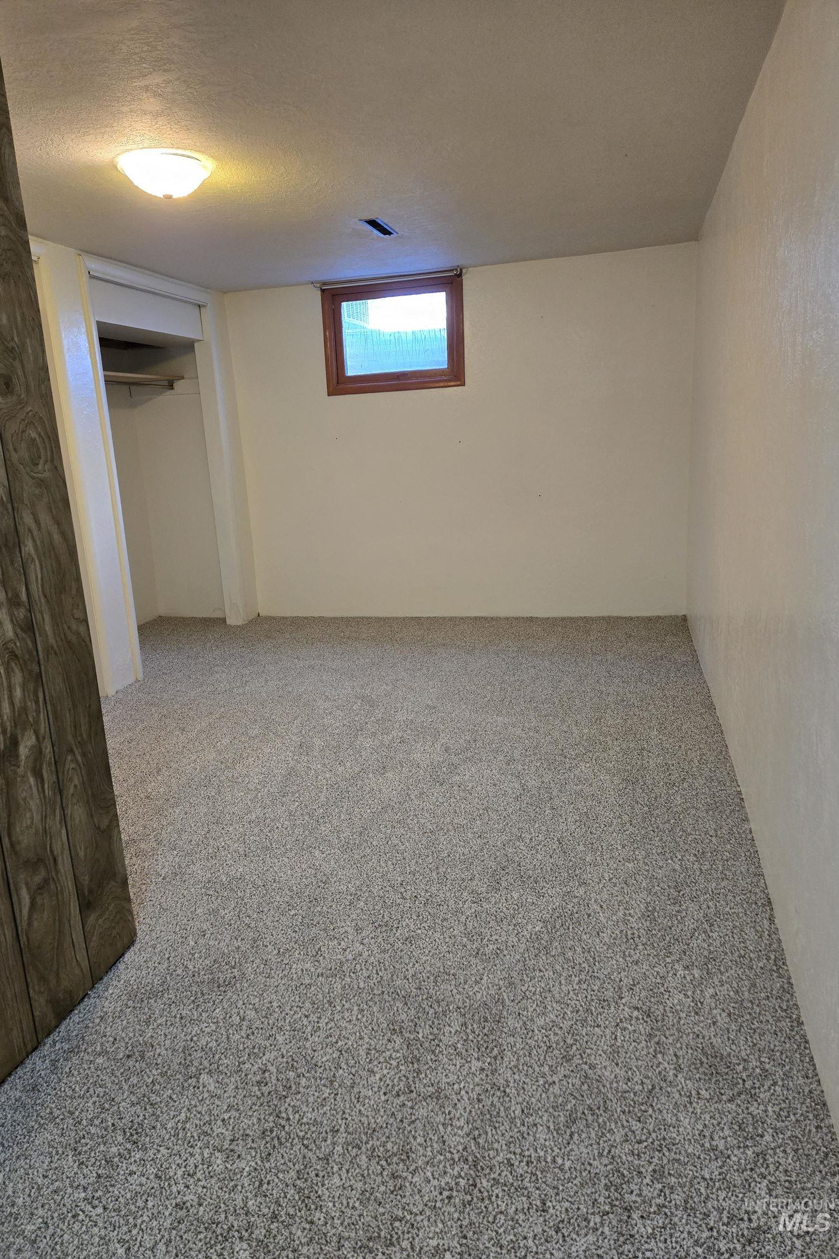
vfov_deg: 73.7
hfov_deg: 53.1
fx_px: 839
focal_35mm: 24
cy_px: 630
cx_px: 398
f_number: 1.8
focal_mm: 5.4
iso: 640
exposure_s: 1/120
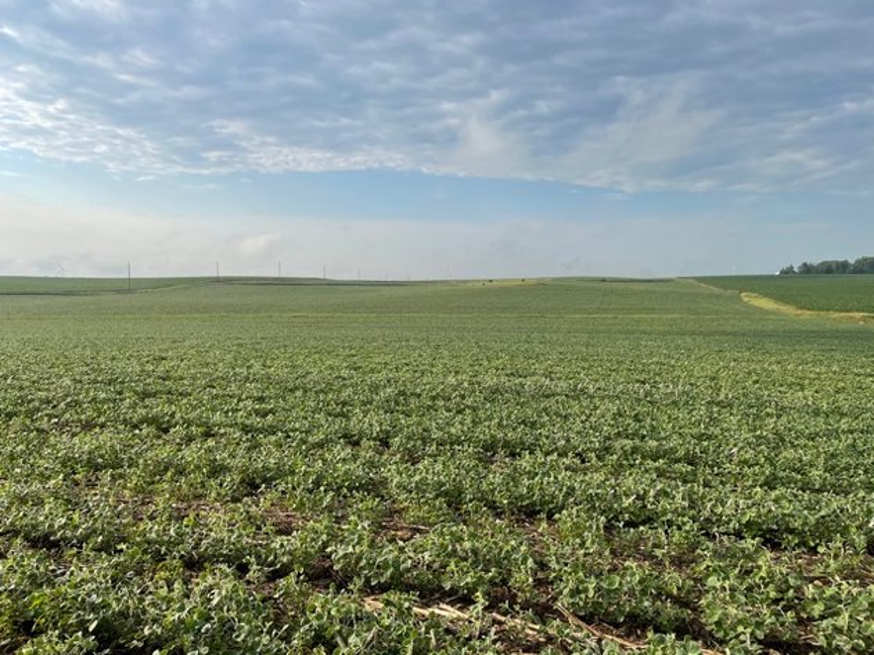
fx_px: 656
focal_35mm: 26
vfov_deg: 53.0
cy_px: 328
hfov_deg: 67.3
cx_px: 437
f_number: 1.6
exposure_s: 1/3731
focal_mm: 4.2
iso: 32
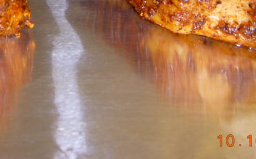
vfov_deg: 14.8
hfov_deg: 23.8
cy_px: -21
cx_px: 63
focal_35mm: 86
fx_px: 600
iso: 100
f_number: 3.3
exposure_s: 1/30
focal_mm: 6.3
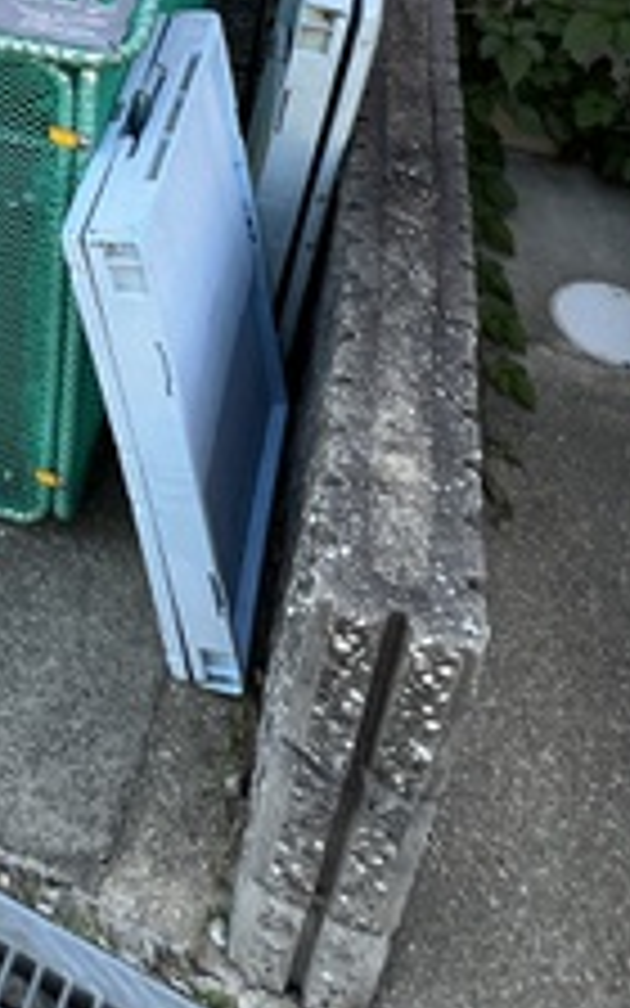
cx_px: -176
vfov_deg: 39.4
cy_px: -52
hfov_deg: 25.8
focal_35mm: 43
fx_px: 1181
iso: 32
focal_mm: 1.57
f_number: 1.8
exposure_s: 1/99
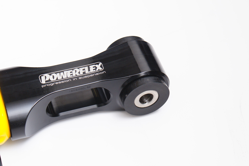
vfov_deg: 13.0
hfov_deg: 19.5
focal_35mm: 105
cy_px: 83
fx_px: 726
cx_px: 124
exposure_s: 1/125
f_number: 8
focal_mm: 70
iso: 200
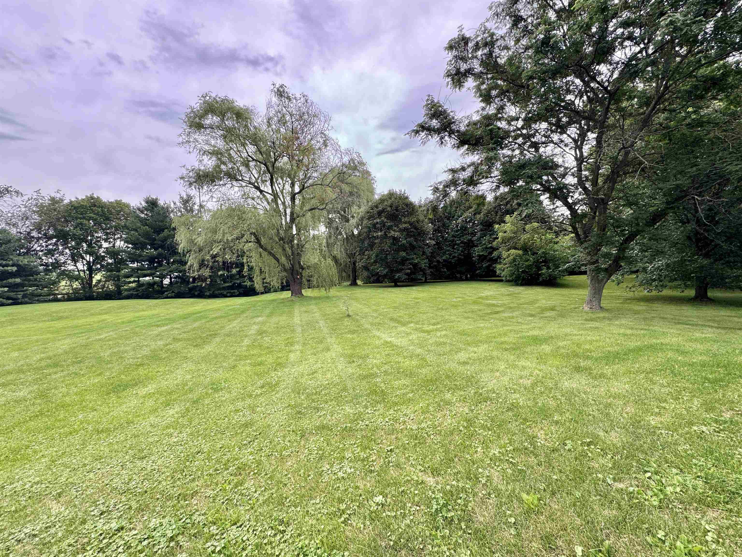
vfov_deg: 85.7
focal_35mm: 14
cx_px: 371
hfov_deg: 102.1
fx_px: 300
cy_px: 278
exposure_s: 1/99
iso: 64
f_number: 2.2
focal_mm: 2.22
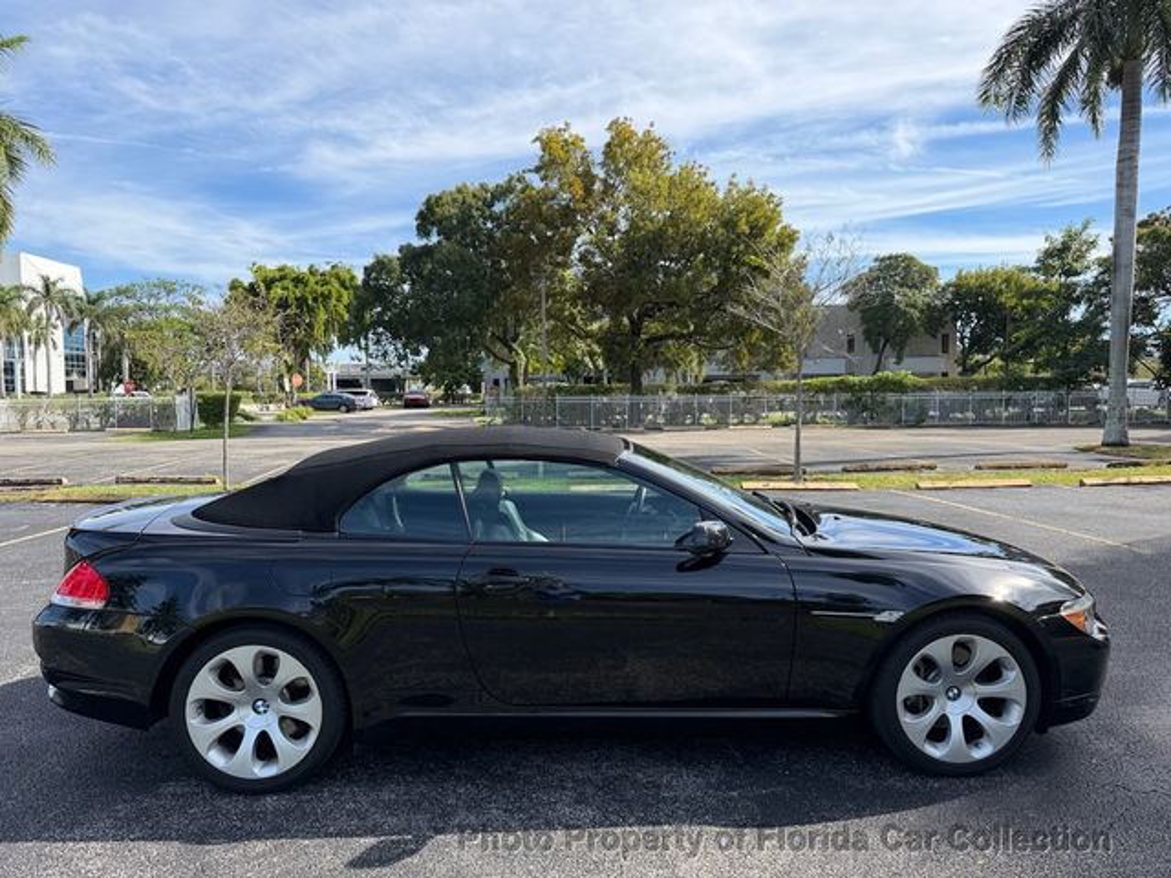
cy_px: 439
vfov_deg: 56.8
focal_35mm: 24
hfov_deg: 71.6
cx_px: 586
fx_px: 812
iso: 80
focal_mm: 6.76
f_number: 1.78
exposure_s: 1/2907
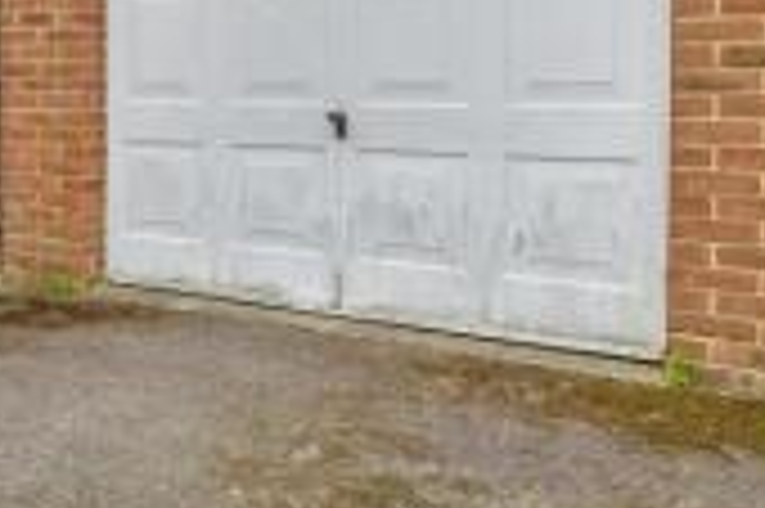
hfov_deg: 39.4
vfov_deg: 29.9
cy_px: 16
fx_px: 892
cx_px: -45
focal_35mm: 42
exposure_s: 1/200
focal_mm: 10
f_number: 8
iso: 250
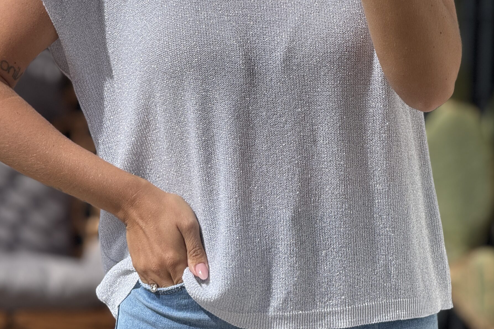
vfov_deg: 7.7
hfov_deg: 11.5
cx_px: 234
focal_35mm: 179
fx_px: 2456
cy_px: 101
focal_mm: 15.66
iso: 50
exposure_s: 1/1730
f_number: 2.8
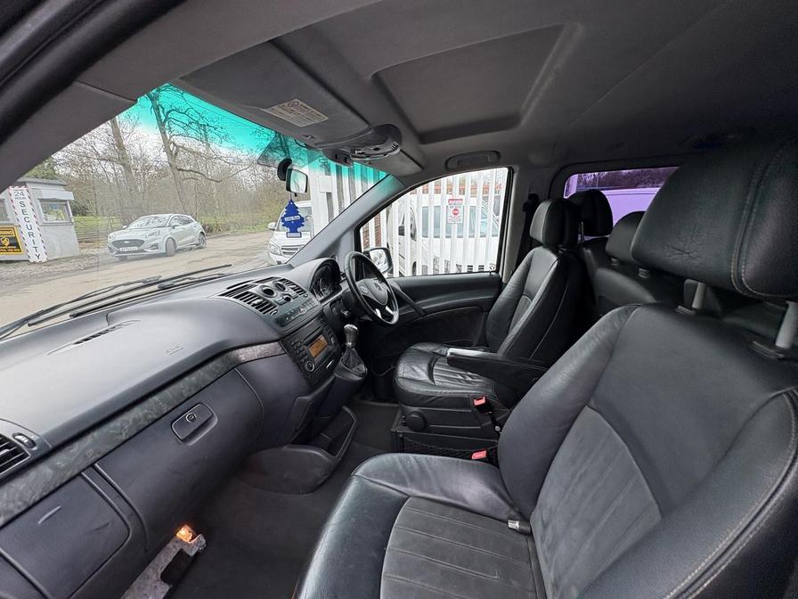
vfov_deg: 85.7
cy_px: 300
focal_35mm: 14
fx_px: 323
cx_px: 399
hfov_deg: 102.1
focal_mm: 2.22
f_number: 2.2
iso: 64
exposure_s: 1/136
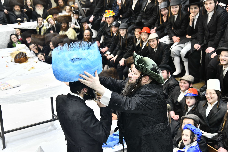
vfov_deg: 20.0
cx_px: 114
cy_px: 76
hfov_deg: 29.7
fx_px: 431
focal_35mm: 68
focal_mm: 68
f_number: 5.6
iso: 800
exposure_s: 1/160
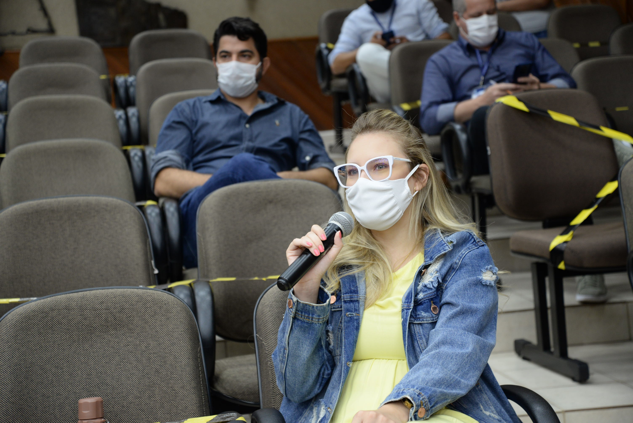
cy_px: 212
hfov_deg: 27.0
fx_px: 1319
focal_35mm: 75
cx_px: 316
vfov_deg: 18.2
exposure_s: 1/60
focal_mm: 75
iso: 1000
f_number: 4.5
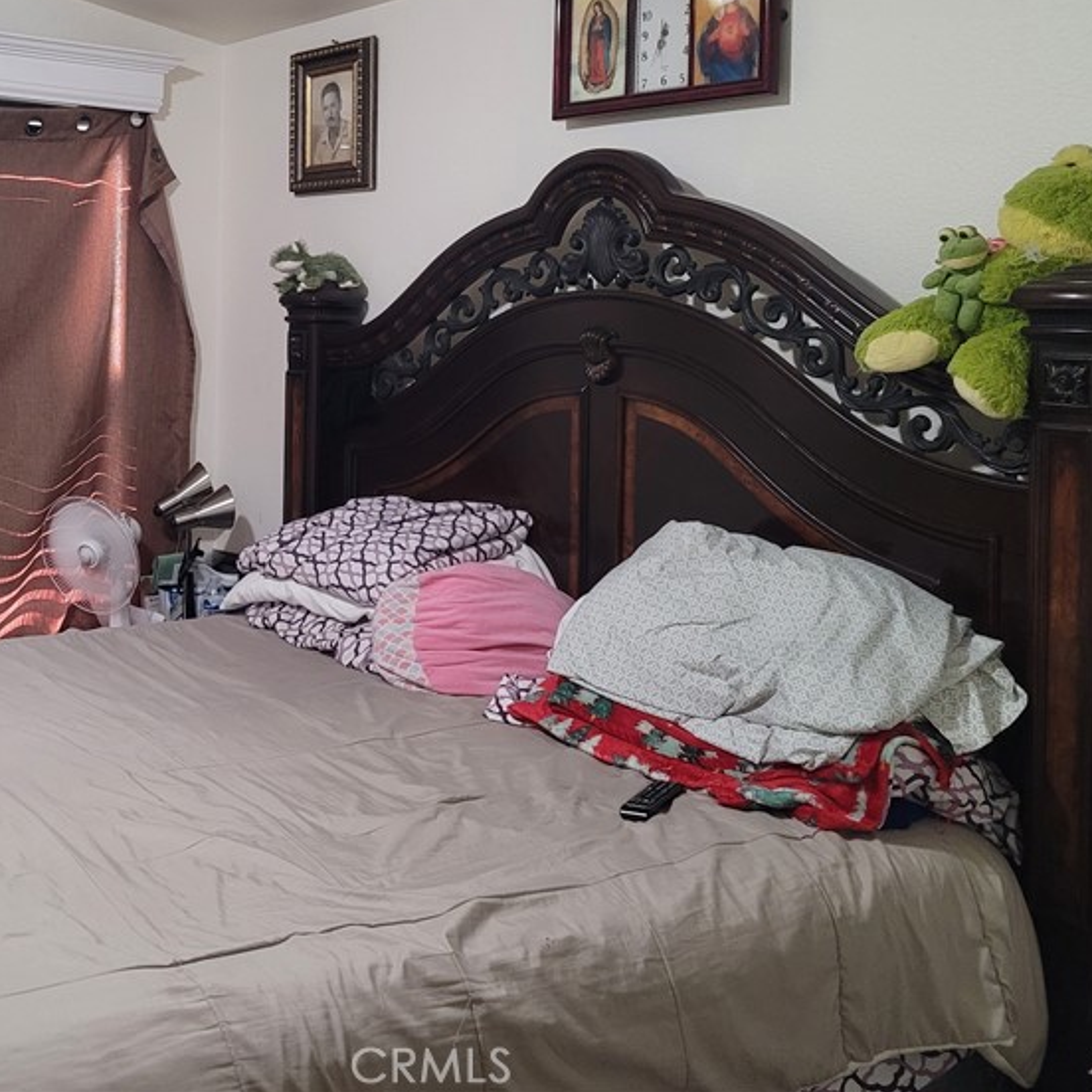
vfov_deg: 40.2
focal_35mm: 41
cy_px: 334
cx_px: 216
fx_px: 1463
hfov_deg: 39.3
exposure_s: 1/40
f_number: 1.8
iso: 640
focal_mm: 7
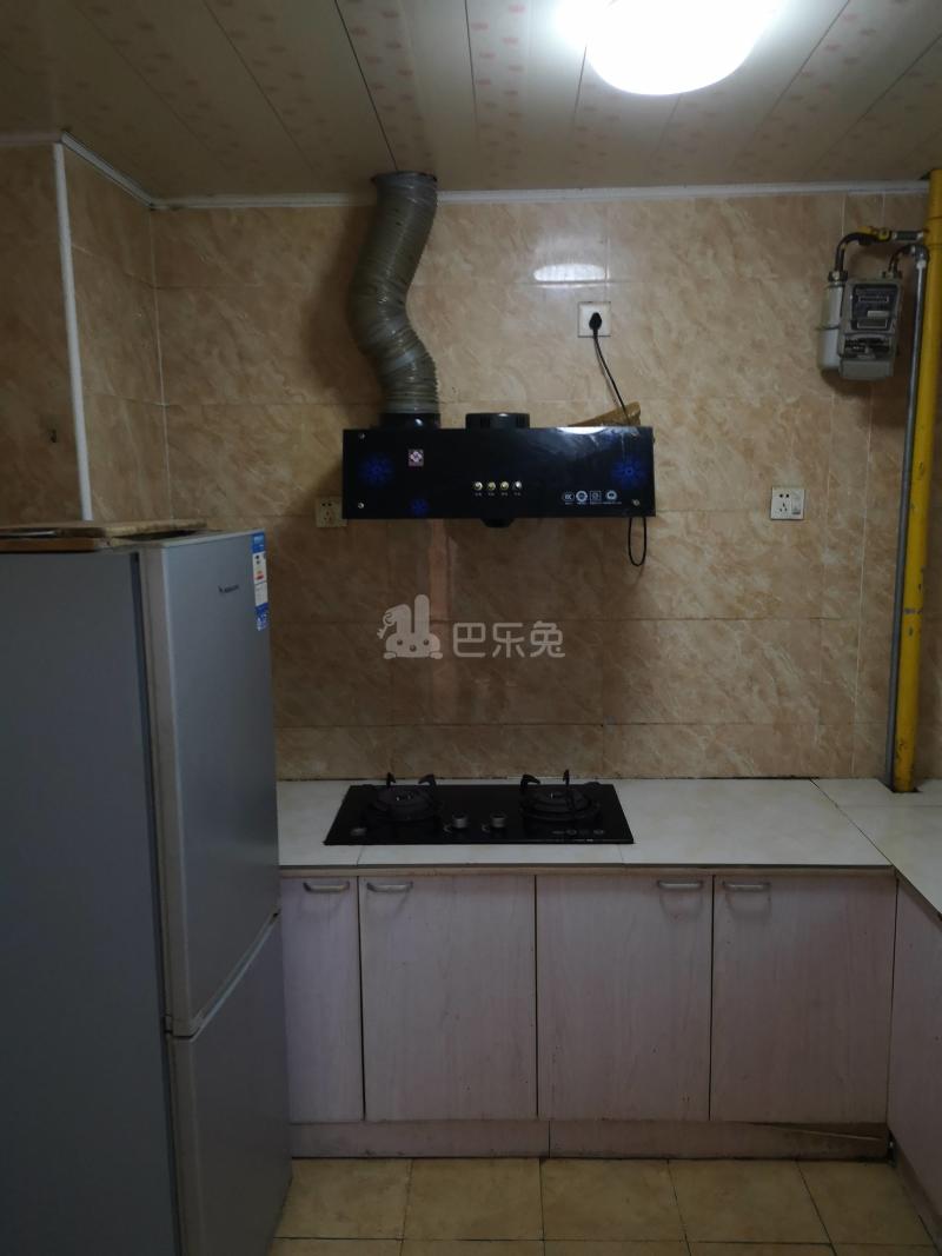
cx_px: 471
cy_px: 628
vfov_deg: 65.3
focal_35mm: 27
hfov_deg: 51.3
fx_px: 980
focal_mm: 3.95
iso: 250
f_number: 1.8
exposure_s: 1/36
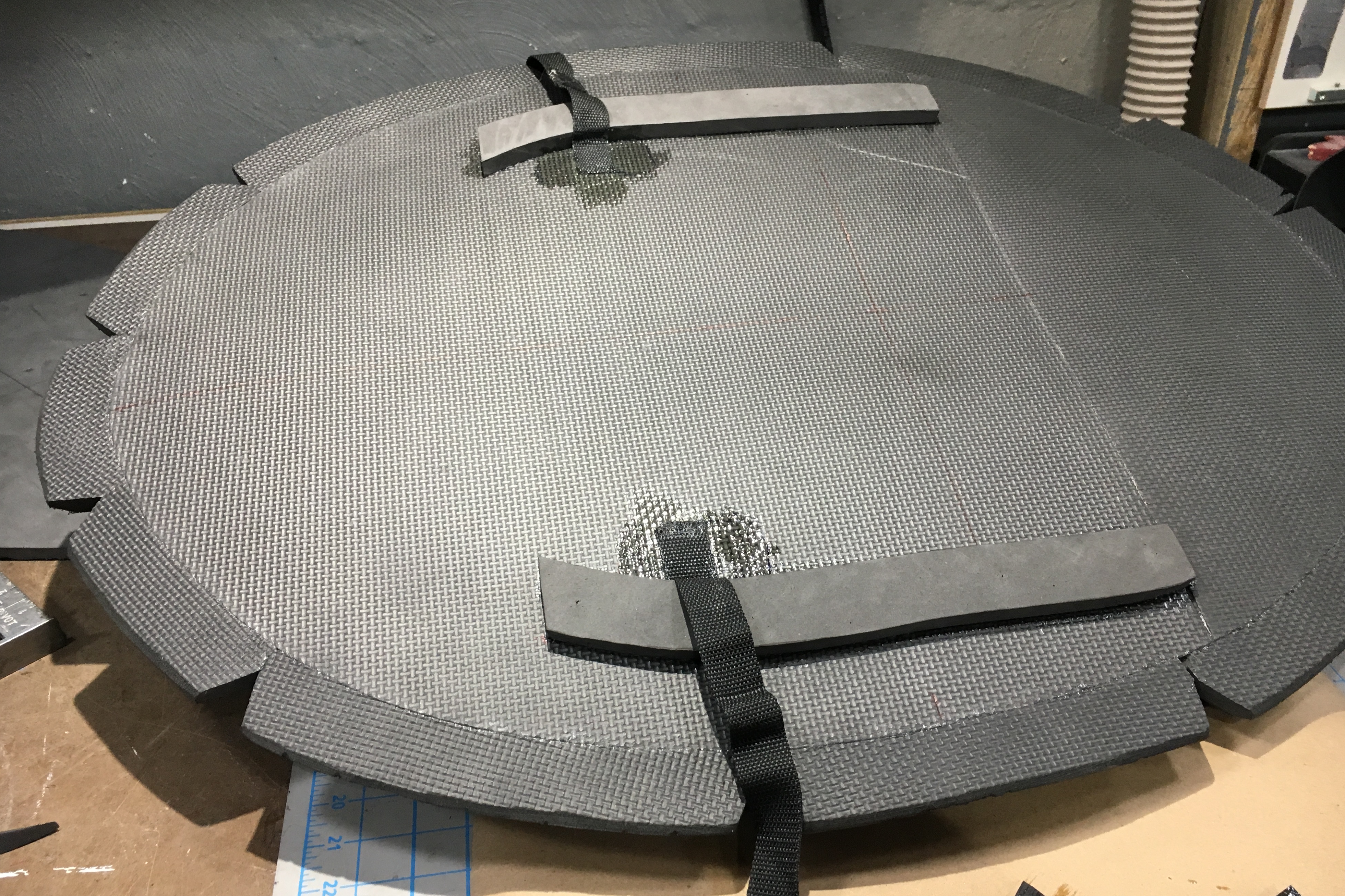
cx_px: 681
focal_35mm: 31
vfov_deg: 42.3
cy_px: 465
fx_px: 1158
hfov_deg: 60.3
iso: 40
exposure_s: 1/30
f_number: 2.2
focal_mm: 4.15
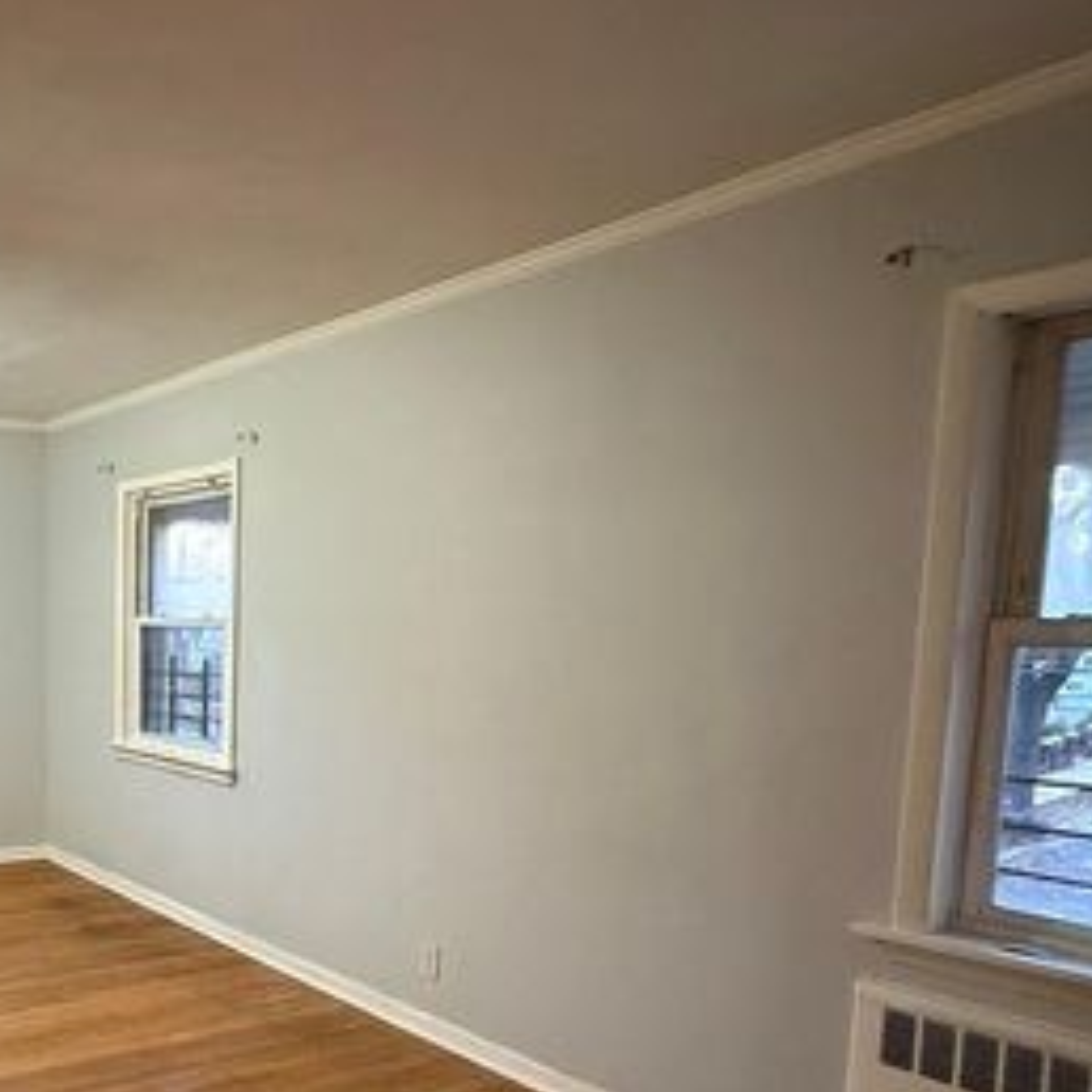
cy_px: 751
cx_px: 72
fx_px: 1142
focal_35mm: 32
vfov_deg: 49.9
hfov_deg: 45.4
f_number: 2.2
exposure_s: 1/60
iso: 640
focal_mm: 2.22
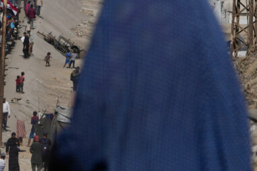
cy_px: 137
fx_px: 2911
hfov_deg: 5.0
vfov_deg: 3.4
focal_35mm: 408
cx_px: -168
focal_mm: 101
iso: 125
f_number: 4.5
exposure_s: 1/4000
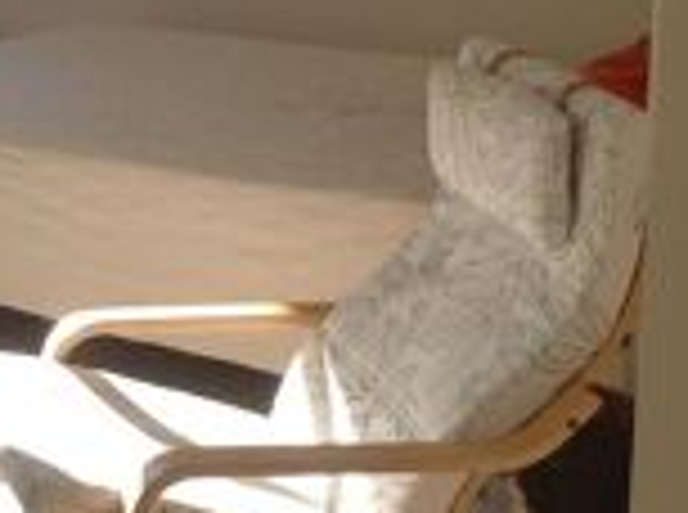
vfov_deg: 13.2
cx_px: -265
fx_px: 2181
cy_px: -11
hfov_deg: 16.7
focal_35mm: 110
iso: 50
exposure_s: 1/332
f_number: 2.4
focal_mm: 4.28
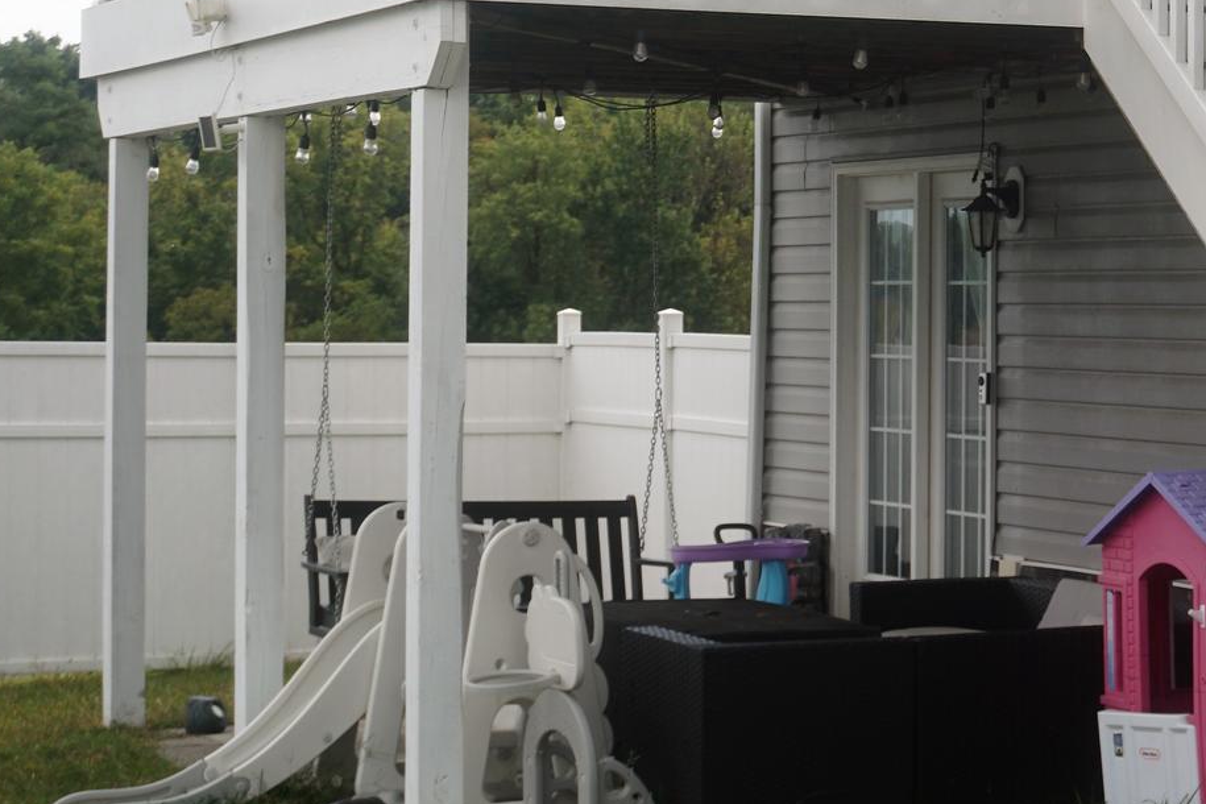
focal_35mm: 104
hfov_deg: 19.1
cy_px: 297
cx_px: 1165
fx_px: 3488
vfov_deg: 13.1
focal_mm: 31
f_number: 5
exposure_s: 1/160
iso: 100
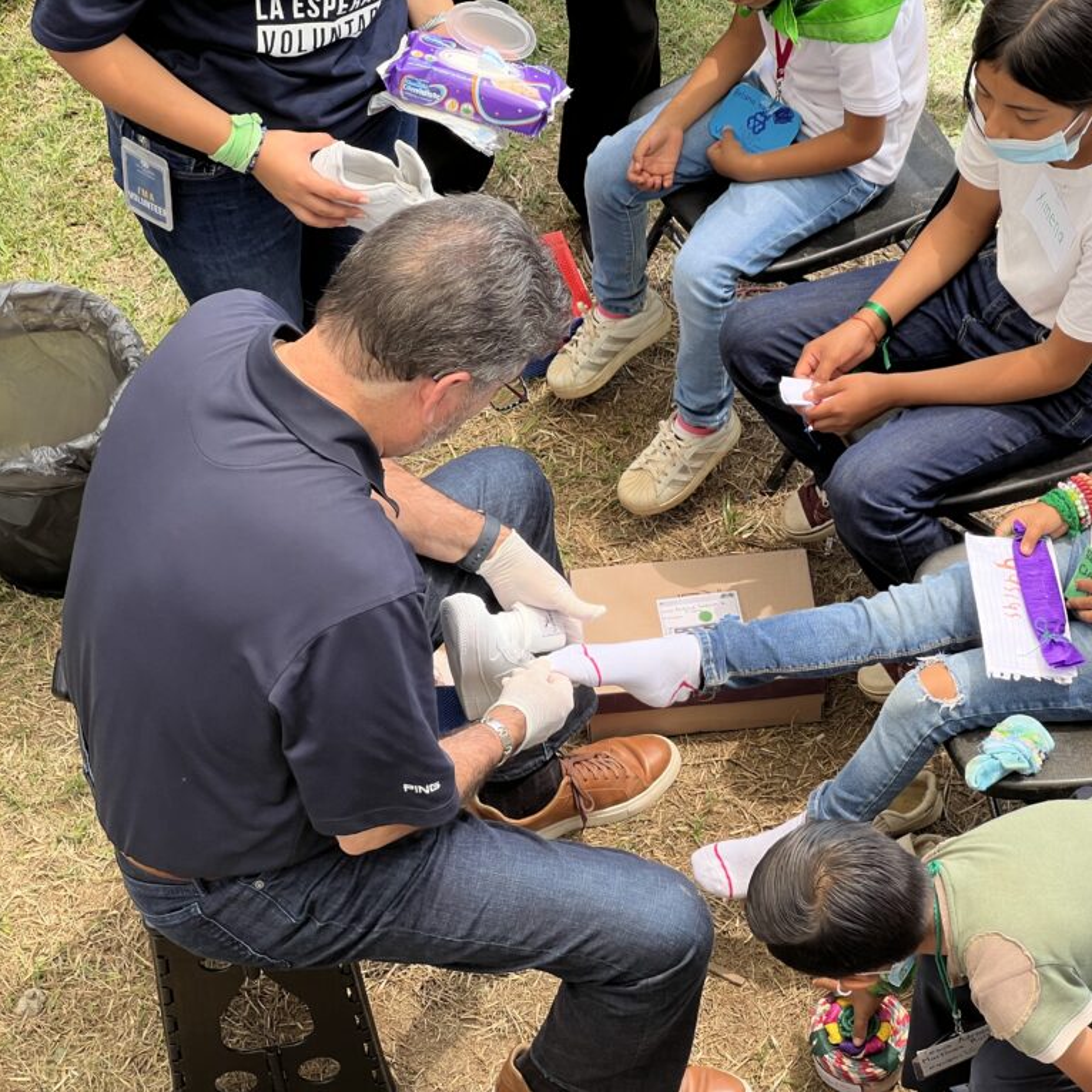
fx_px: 3248
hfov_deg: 19.1
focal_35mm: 91
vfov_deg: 19.1
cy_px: 546
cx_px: 683
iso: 32
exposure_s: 1/121
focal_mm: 9
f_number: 2.8
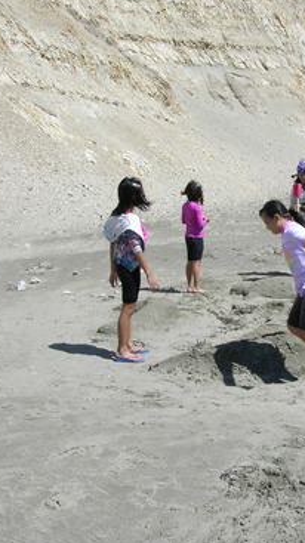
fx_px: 749
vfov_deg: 39.9
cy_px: 273
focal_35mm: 52
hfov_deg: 22.6
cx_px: 253
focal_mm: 8.9
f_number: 6.3
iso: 50
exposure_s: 1/220
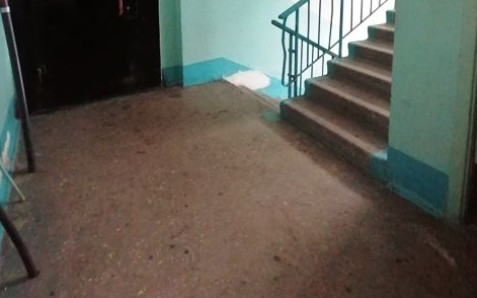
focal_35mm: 25
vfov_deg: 42.7
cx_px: 242
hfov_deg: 72.6
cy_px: 3
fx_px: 325
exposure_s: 1/25
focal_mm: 2.84
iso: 320
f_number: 2.4
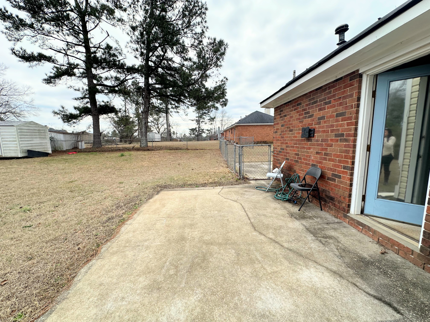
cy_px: 161
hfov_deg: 102.1
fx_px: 174
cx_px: 215
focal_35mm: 14
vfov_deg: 85.7
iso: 40
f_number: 2.2
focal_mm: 2.22
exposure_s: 1/1033
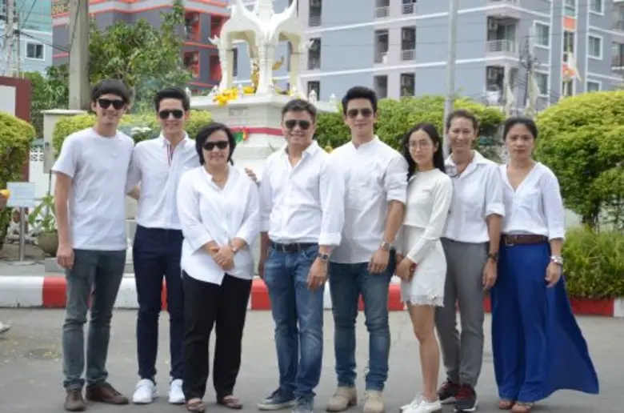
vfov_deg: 23.7
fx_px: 986
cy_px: 206
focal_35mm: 57
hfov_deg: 35.1
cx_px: 312
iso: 400
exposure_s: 1/640
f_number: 5
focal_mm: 38
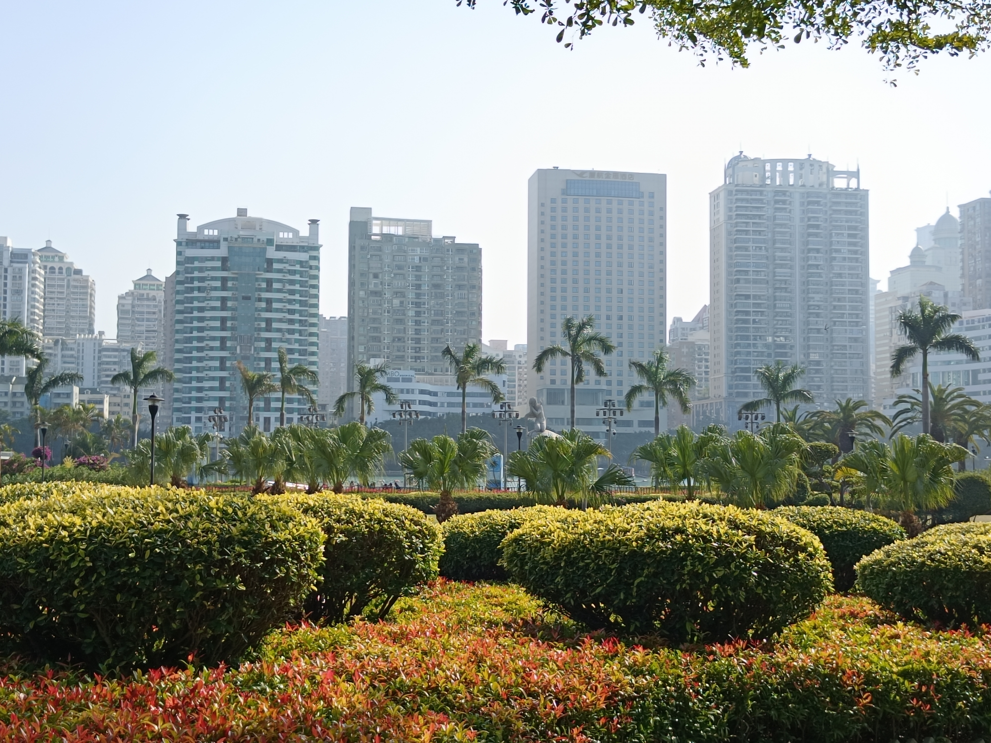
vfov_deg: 31.5
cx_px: 496
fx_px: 1317
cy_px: 372
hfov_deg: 41.2
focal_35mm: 46
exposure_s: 1/480
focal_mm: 5.59
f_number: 1.88
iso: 100
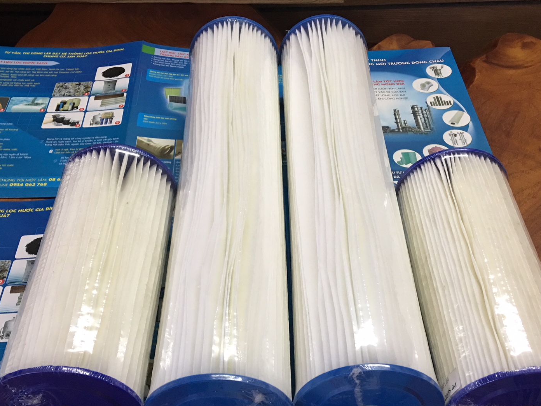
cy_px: 237
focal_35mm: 42
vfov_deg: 34.3
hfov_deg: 44.8
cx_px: 278
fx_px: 656
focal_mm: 4.15
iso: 80
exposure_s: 1/17
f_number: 2.2
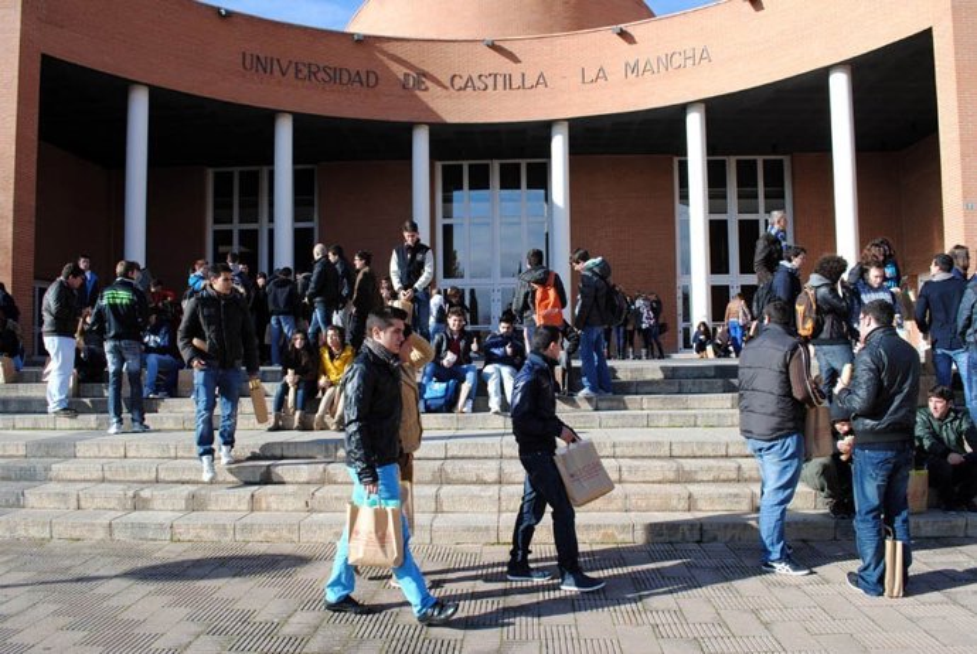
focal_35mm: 27
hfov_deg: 67.3
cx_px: 488
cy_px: 327
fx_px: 734
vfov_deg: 48.1
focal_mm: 18
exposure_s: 1/200
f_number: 7.1
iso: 100
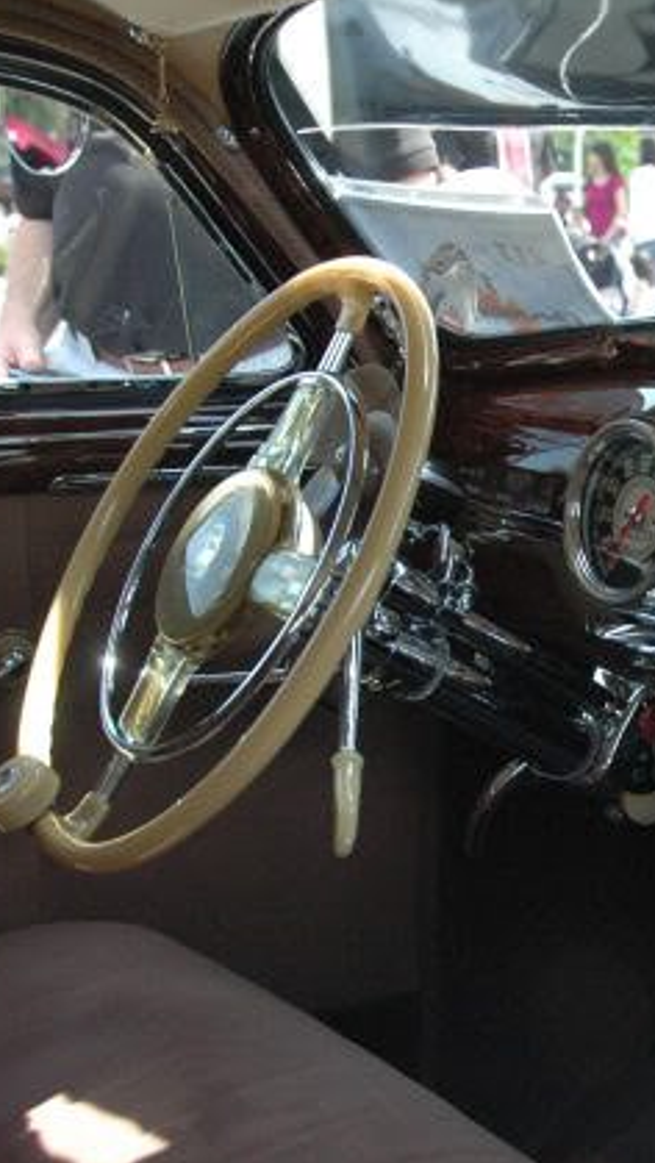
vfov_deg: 32.4
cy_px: 583
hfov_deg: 18.3
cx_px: 586
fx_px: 1999
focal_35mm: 65
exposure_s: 1/400
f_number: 4.5
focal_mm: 27
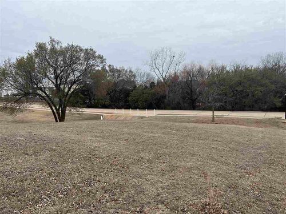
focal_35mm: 26
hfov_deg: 67.3
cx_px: 143
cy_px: 107
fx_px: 215
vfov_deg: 53.1
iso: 50
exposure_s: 1/1344
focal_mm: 5.7
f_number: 1.5
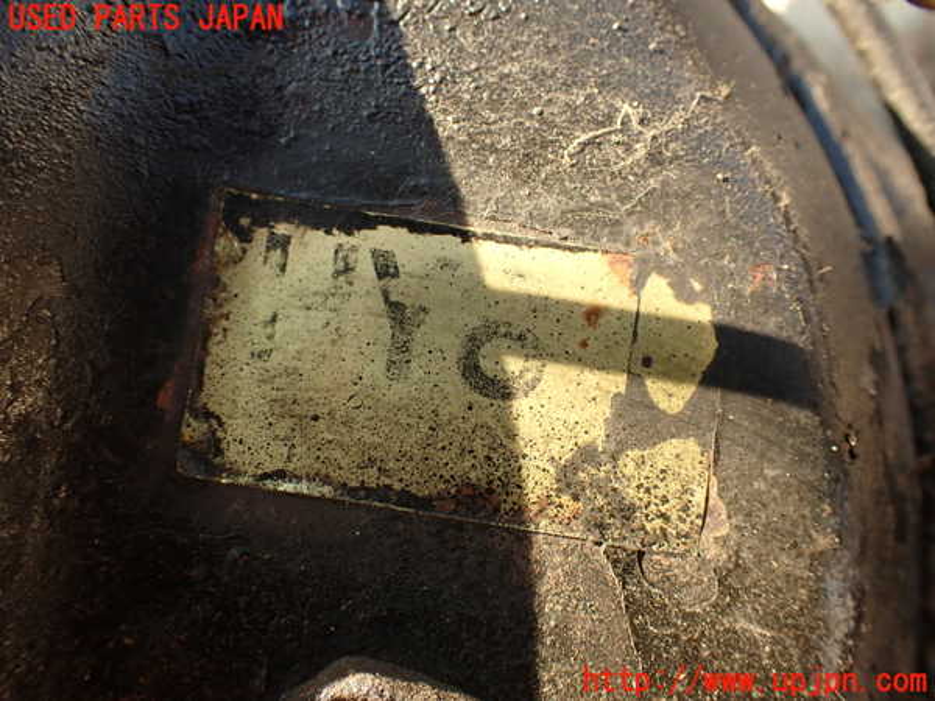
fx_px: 864
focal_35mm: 32
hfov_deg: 56.8
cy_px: 350
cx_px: 468
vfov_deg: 44.2
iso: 100
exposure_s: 1/100
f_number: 3.2
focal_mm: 5.79
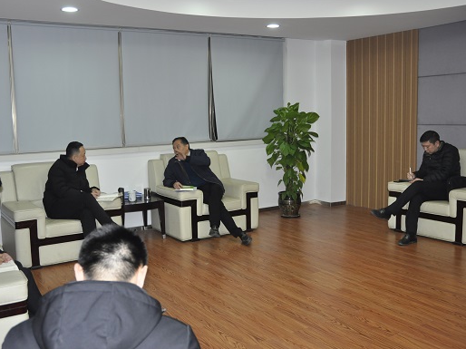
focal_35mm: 37
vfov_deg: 38.6
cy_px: 170
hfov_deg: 50.0
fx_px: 498
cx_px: 201
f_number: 4
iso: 800
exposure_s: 1/60
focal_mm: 22
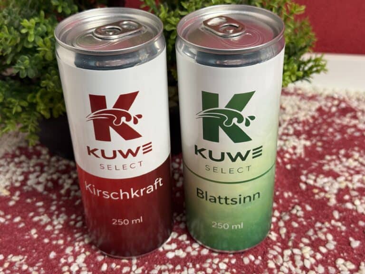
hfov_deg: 39.7
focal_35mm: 48
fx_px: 506
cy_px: 137
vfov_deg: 30.3
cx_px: 182
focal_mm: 6.76
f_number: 1.78
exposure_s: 1/100
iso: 100
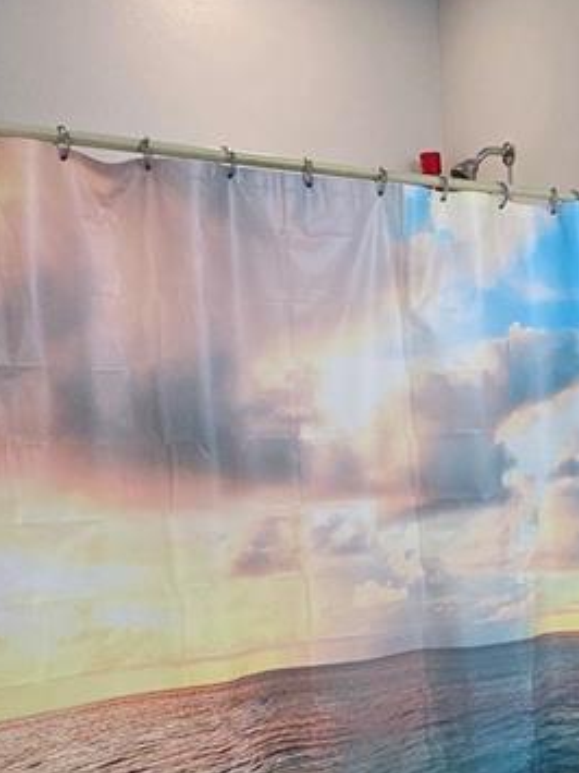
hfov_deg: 29.3
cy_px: 584
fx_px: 982
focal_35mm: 44
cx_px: 653
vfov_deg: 41.6
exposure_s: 1/120
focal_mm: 2.2
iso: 64
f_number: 2.2
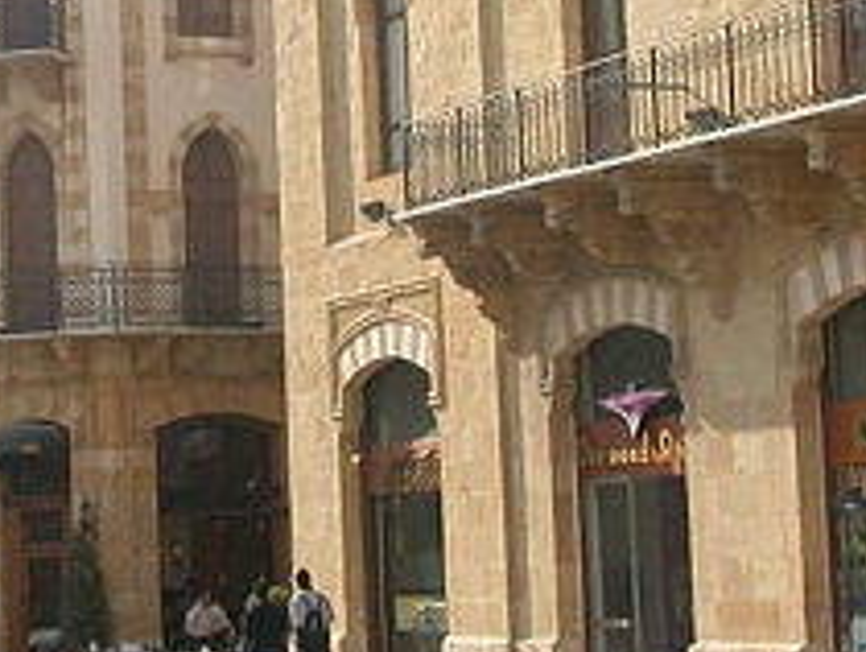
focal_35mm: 120
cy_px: 190
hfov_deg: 16.3
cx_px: 249
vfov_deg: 12.3
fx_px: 3006
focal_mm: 8.9
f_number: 3.4
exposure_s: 1/615
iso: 100
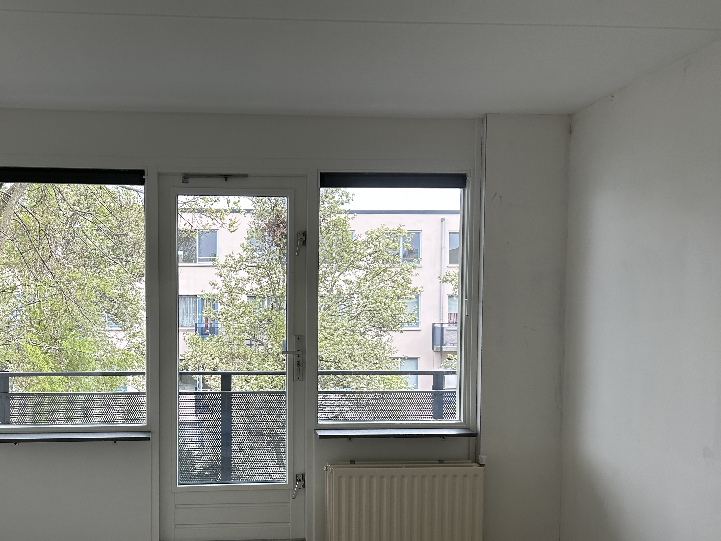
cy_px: 350
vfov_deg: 39.3
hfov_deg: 50.4
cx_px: 239
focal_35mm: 36
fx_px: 750
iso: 40
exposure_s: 1/148
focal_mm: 5.7
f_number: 1.5
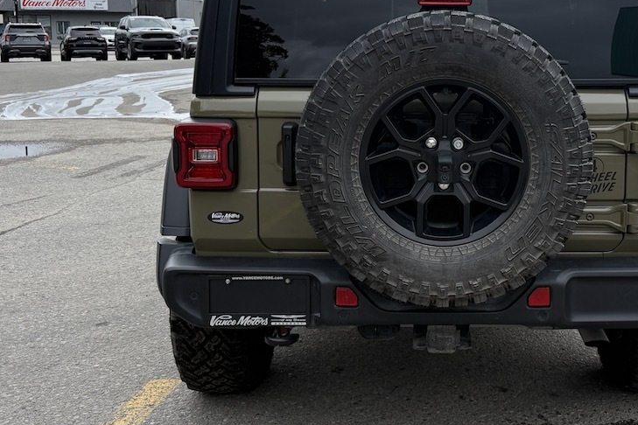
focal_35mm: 37
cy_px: 138
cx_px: 431
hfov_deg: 50.8
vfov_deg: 35.6
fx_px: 656
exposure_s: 1/3759
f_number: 1.78
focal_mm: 6.76
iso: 125
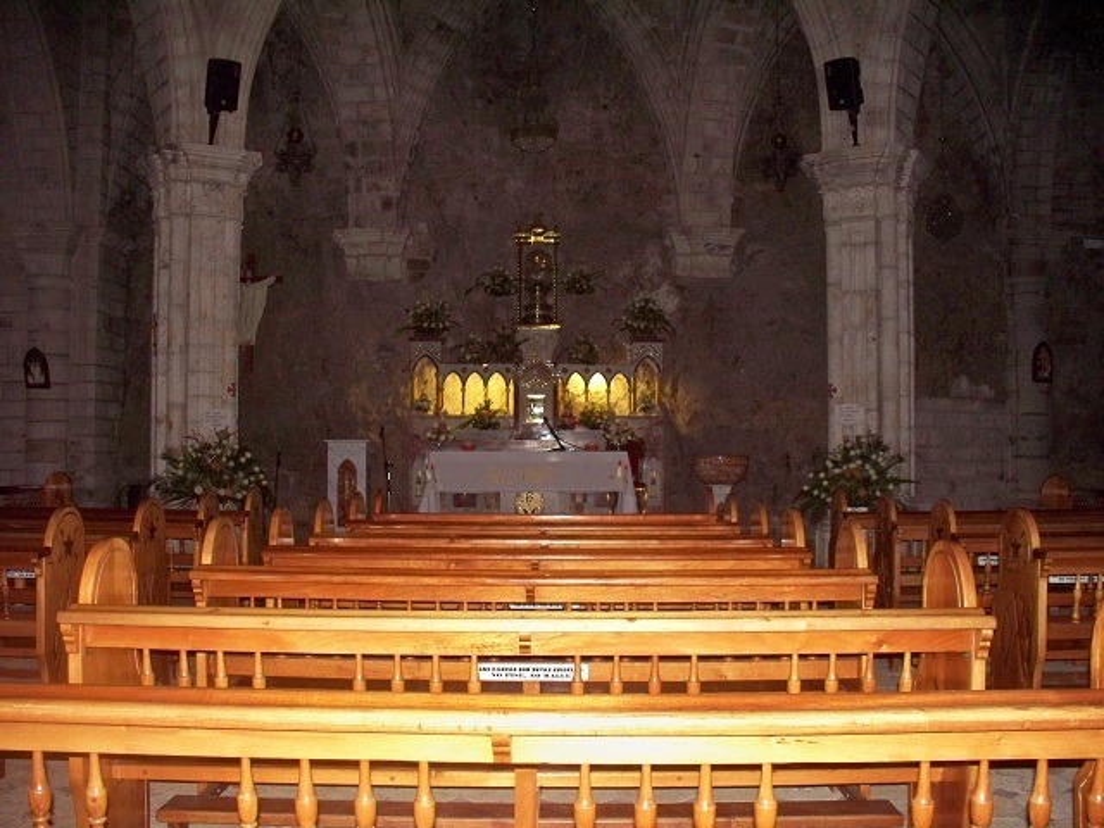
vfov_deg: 40.7
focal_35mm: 35
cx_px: 552
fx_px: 1116
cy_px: 414
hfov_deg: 52.6
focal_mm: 7.54
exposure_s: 1/30
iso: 400
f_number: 2.8
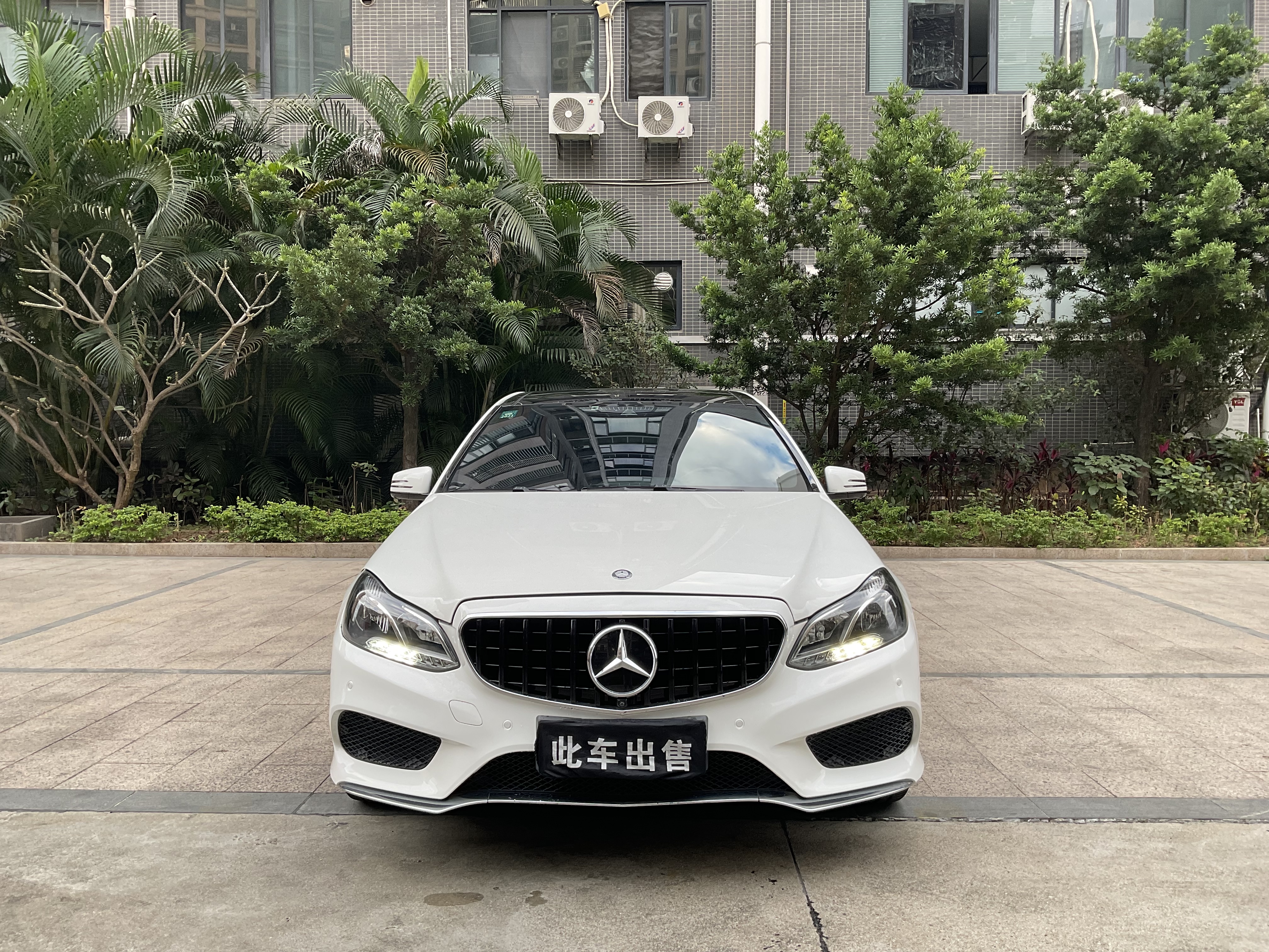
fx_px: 1063
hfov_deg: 61.7
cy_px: 476
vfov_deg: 48.2
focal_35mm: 29
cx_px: 634
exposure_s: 1/122
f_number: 1.8
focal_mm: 3
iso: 20
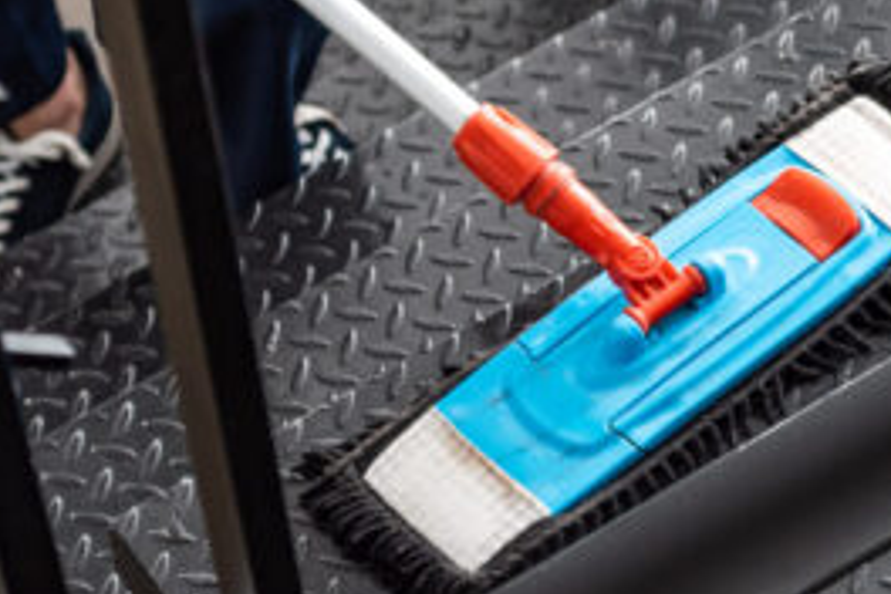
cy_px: 280
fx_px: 5296
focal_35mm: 214
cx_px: 415
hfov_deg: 9.6
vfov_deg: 6.4
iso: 160
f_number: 3.5
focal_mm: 70
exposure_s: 1/200
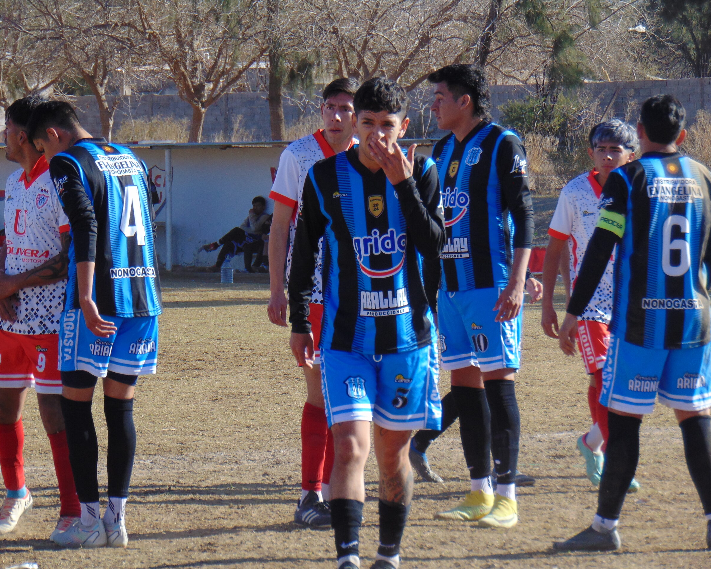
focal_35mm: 261
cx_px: 360
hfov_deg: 7.4
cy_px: 285
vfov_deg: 5.9
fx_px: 5493
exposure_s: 1/320
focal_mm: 44.9
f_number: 4.1
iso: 80
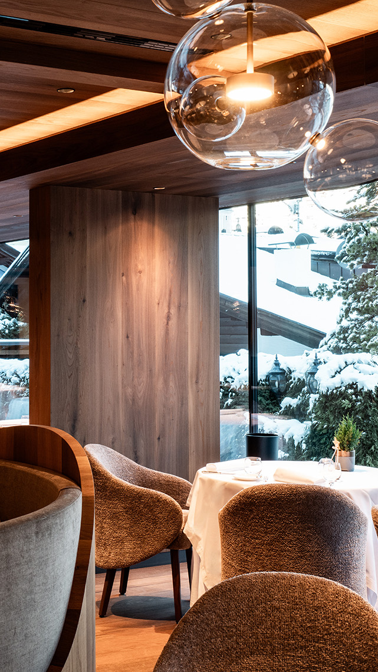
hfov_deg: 20.6
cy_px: 337
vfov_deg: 36.6
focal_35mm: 57
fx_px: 1016
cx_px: 31
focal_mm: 36
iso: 400
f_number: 14
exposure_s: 1/2
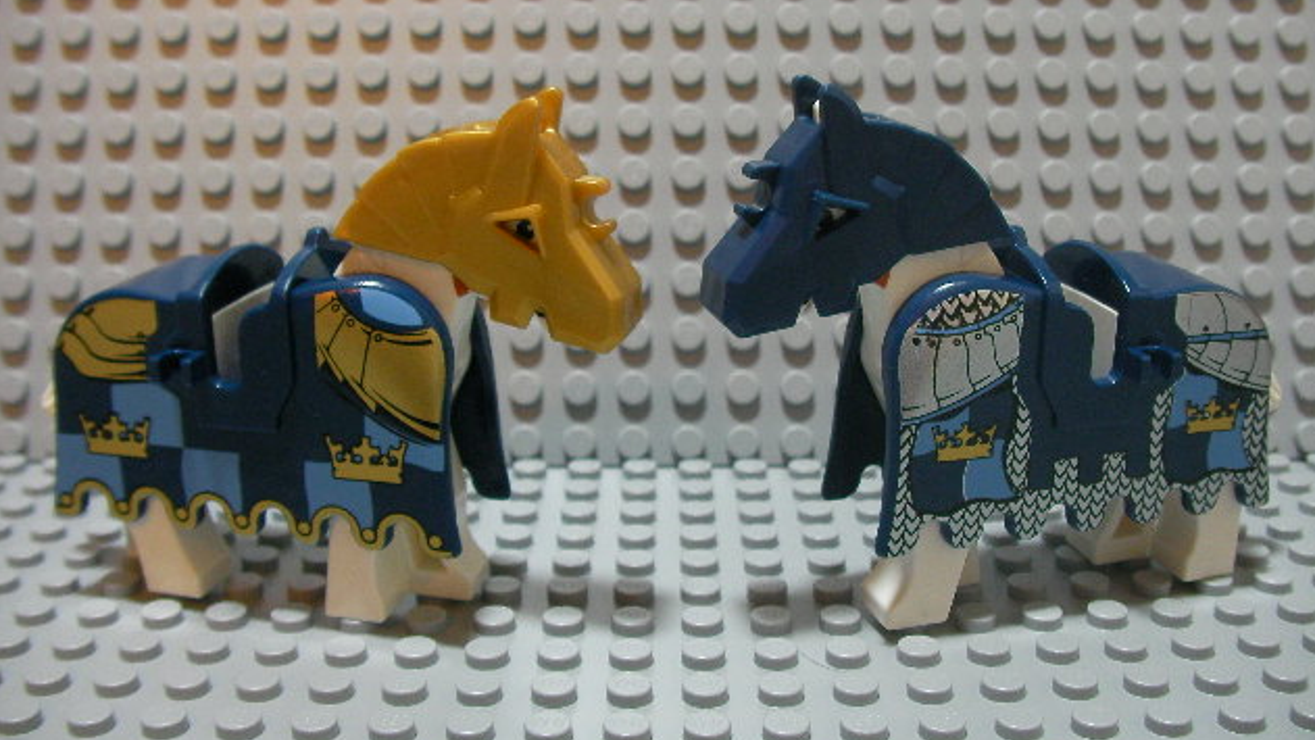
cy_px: 350
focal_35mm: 42
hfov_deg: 48.4
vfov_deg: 28.3
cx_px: 663
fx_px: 1465
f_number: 3.5
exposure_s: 1/14
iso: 200
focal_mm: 6.3
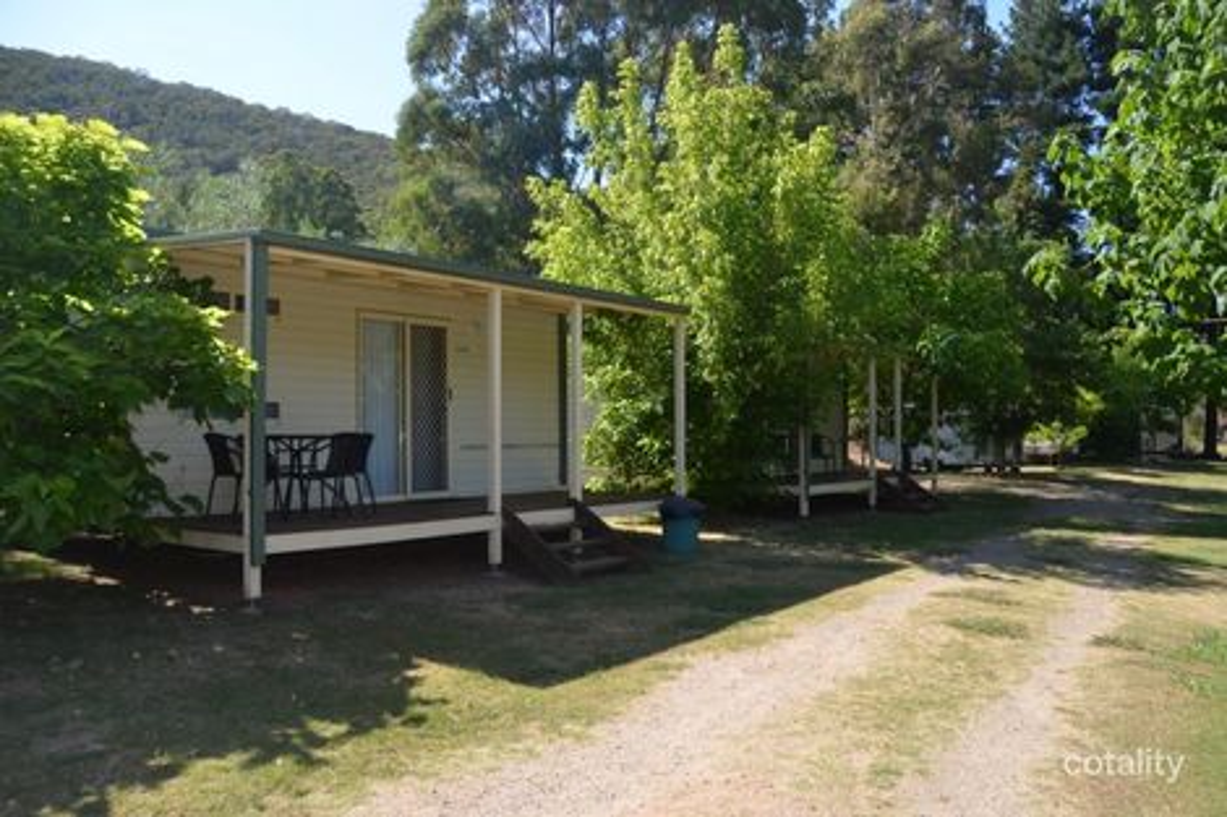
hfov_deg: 67.4
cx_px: 614
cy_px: 408
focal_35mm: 27
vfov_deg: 47.9
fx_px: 920
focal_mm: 18
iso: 100
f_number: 6.3
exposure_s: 1/250
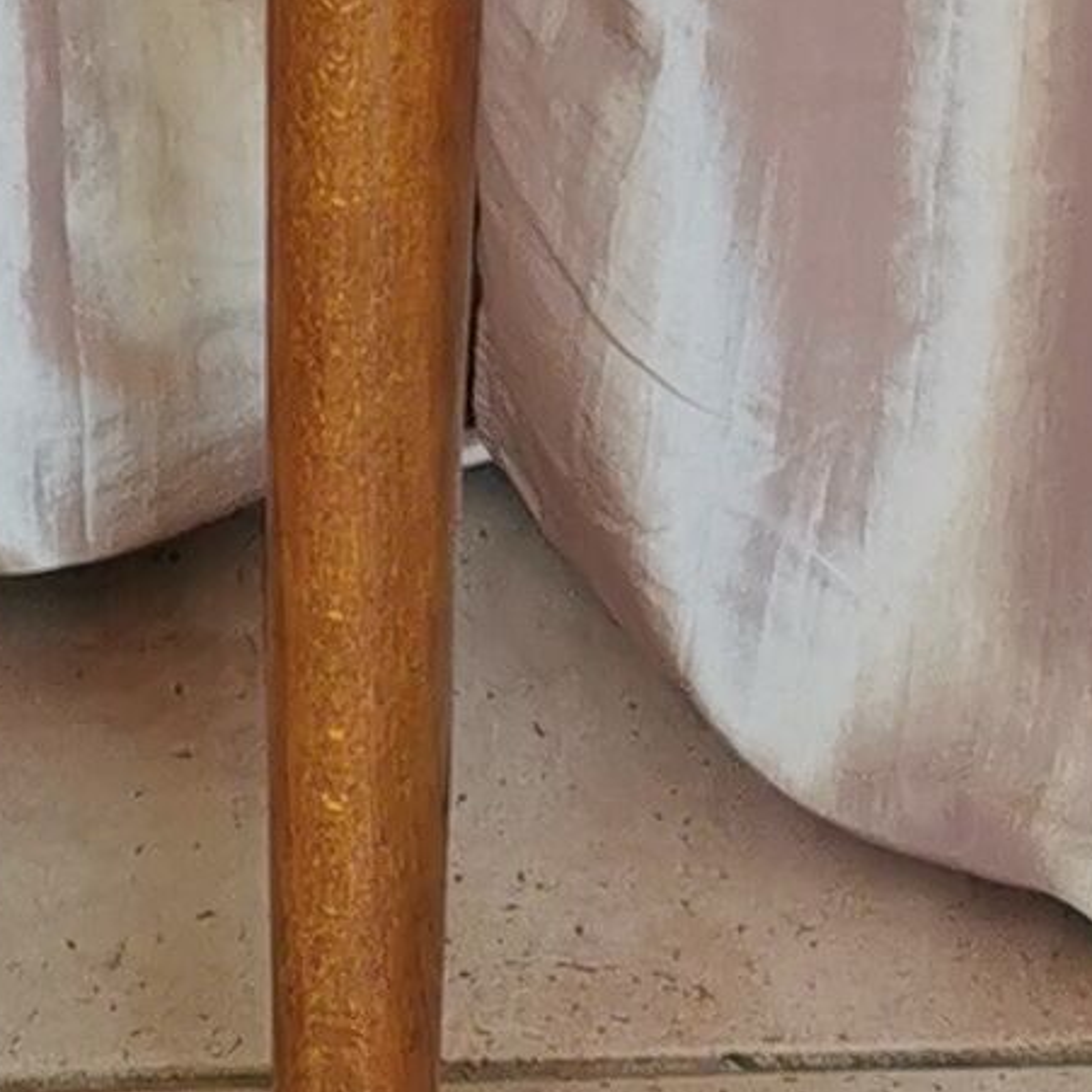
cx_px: 525
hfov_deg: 9.1
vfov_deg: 7.8
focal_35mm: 193
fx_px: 6888
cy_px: -2182
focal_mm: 5.56
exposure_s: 1/100
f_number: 1.6
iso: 64
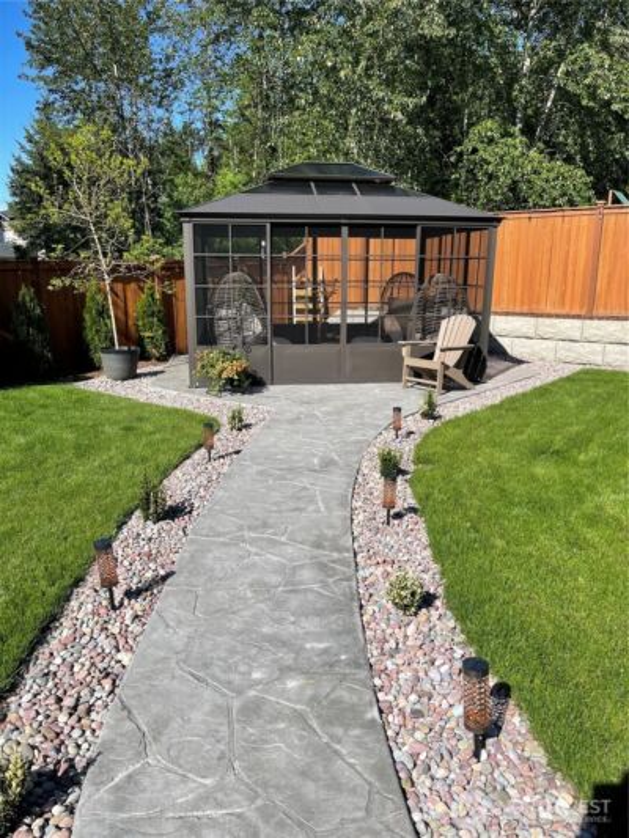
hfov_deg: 53.1
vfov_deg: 67.3
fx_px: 630
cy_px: 419
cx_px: 314
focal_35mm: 26
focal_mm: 5.1
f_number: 1.6
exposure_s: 1/2597
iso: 32
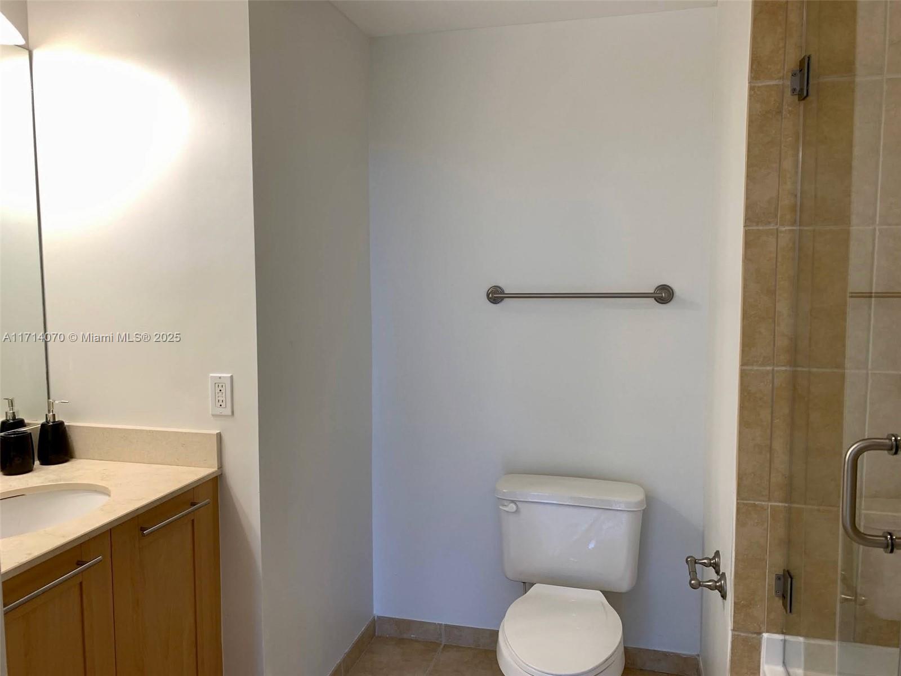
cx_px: 450
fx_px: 677
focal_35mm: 26
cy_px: 338
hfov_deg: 67.3
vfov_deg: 53.1
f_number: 1.8
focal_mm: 4.25
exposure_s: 1/120
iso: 80
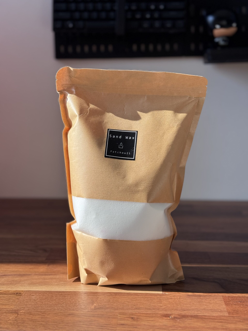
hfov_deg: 30.3
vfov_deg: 39.7
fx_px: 459
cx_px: 124
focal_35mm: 48
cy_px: 166
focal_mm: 6.76
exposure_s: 1/522
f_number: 1.78
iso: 64
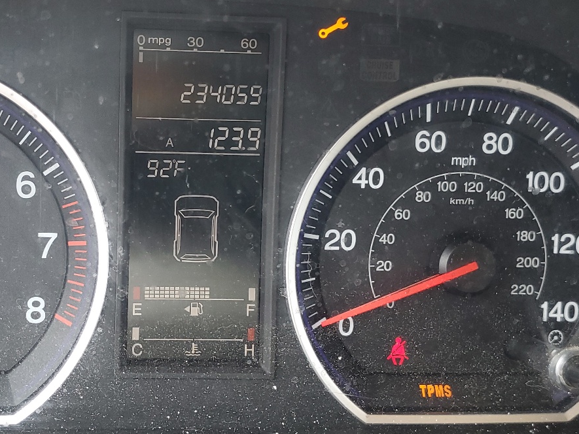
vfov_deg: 30.9
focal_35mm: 47
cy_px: 192
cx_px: 174
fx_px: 786
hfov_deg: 39.7
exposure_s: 1/120
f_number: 1.5
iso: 71
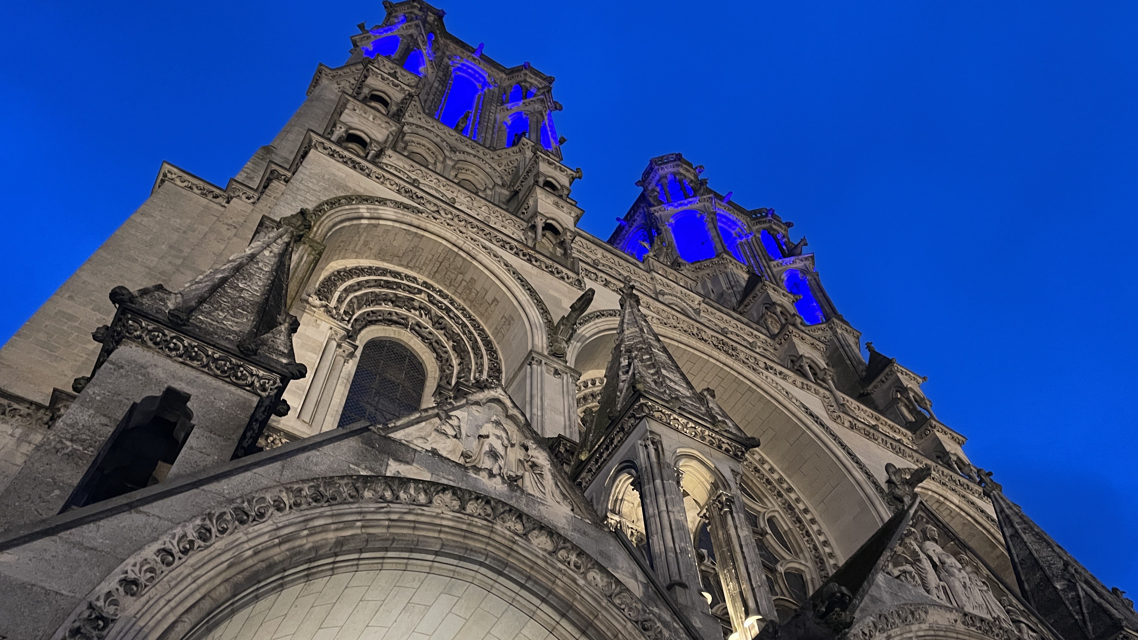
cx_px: 573
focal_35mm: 29
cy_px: 342
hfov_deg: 66.1
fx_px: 875
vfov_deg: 40.2
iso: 500
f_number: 1.6
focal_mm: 4.2
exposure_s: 1/33
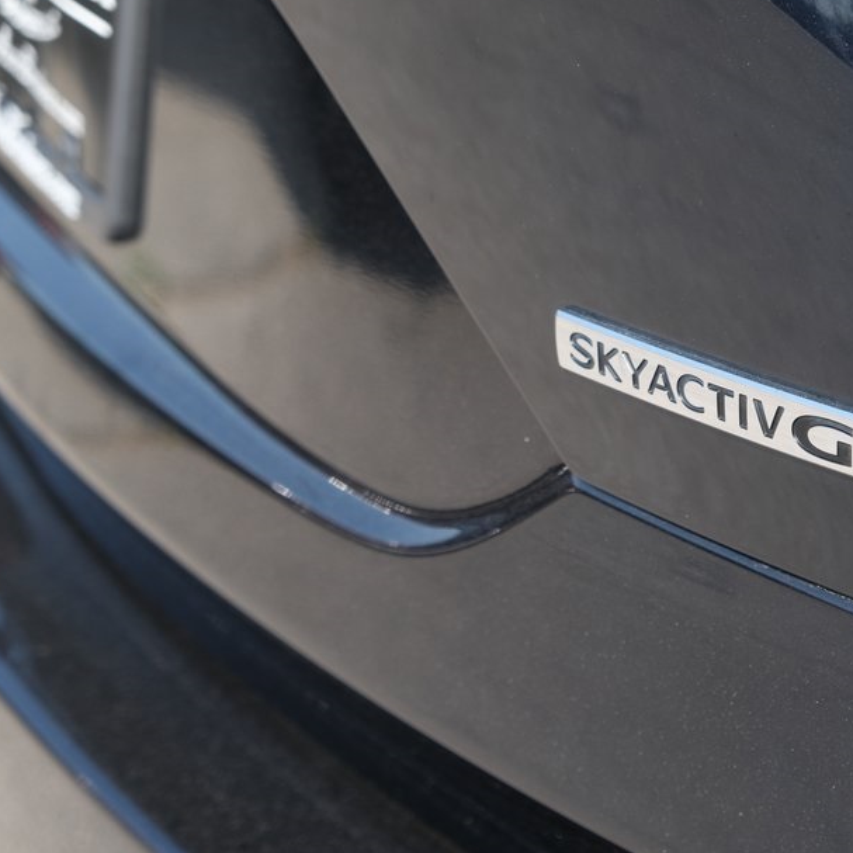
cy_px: 414
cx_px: 704
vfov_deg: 14.7
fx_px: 3318
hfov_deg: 14.6
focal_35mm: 119
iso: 160
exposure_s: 1/250
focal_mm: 55
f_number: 5
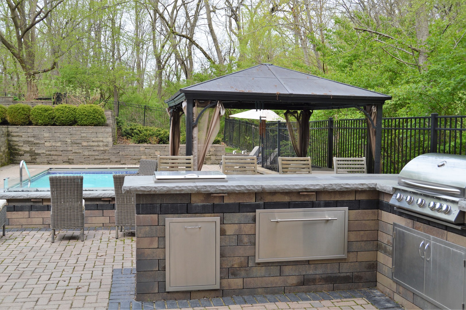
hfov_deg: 49.6
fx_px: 504
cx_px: 233
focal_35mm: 39
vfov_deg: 34.2
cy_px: 155
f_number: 6.3
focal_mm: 26
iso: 100
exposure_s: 1/160
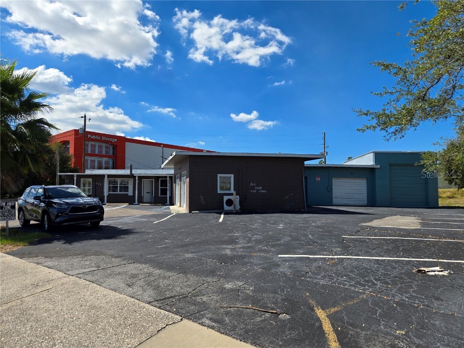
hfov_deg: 73.9
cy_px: 174
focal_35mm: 23
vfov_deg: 58.9
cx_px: 232
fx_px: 308
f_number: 1.8
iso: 25
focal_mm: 5.4
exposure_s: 1/2371
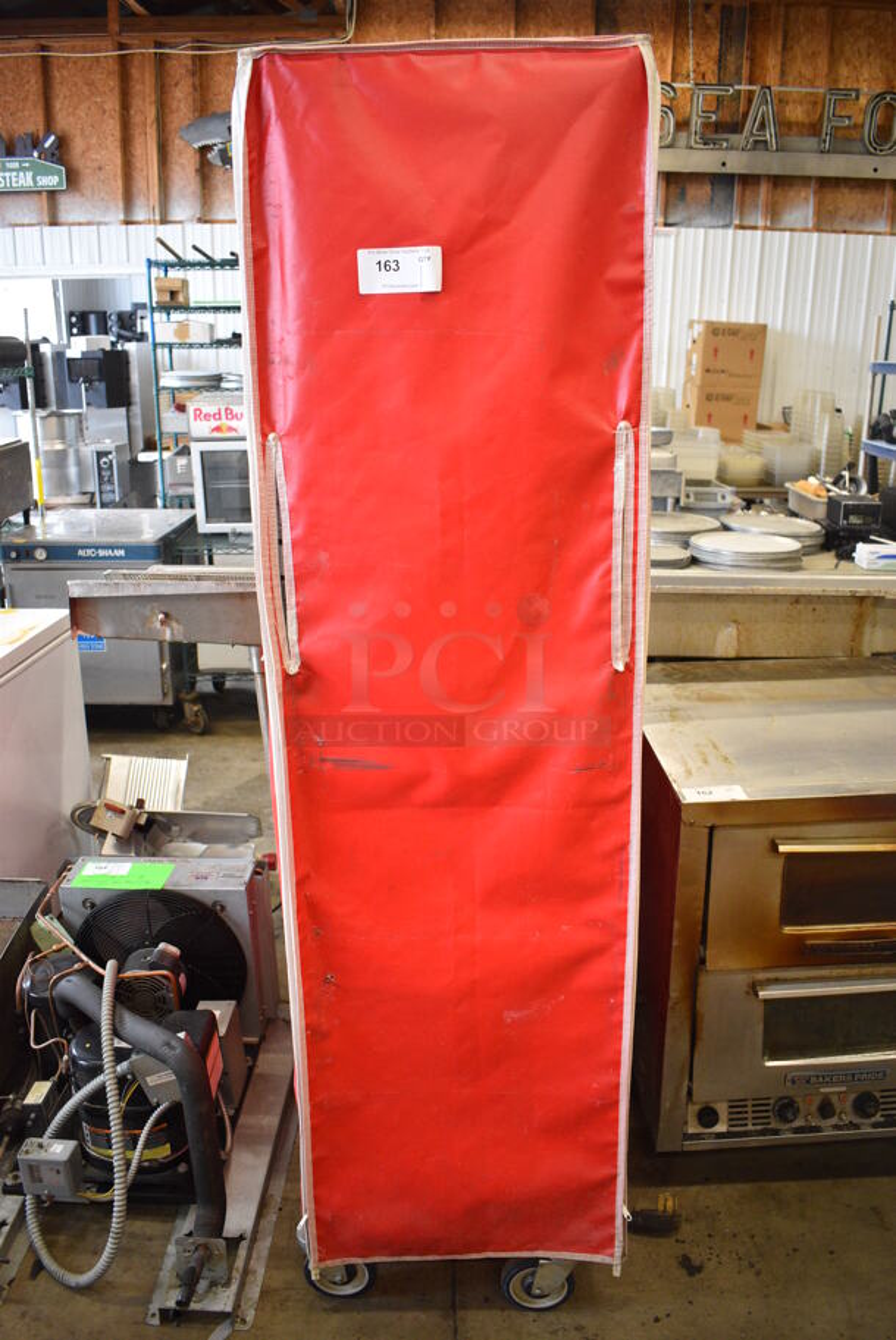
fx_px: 1006
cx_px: 448
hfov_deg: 48.0
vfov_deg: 67.3
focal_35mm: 27
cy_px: 670
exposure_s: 1/125
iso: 1400
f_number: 3.5
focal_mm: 18
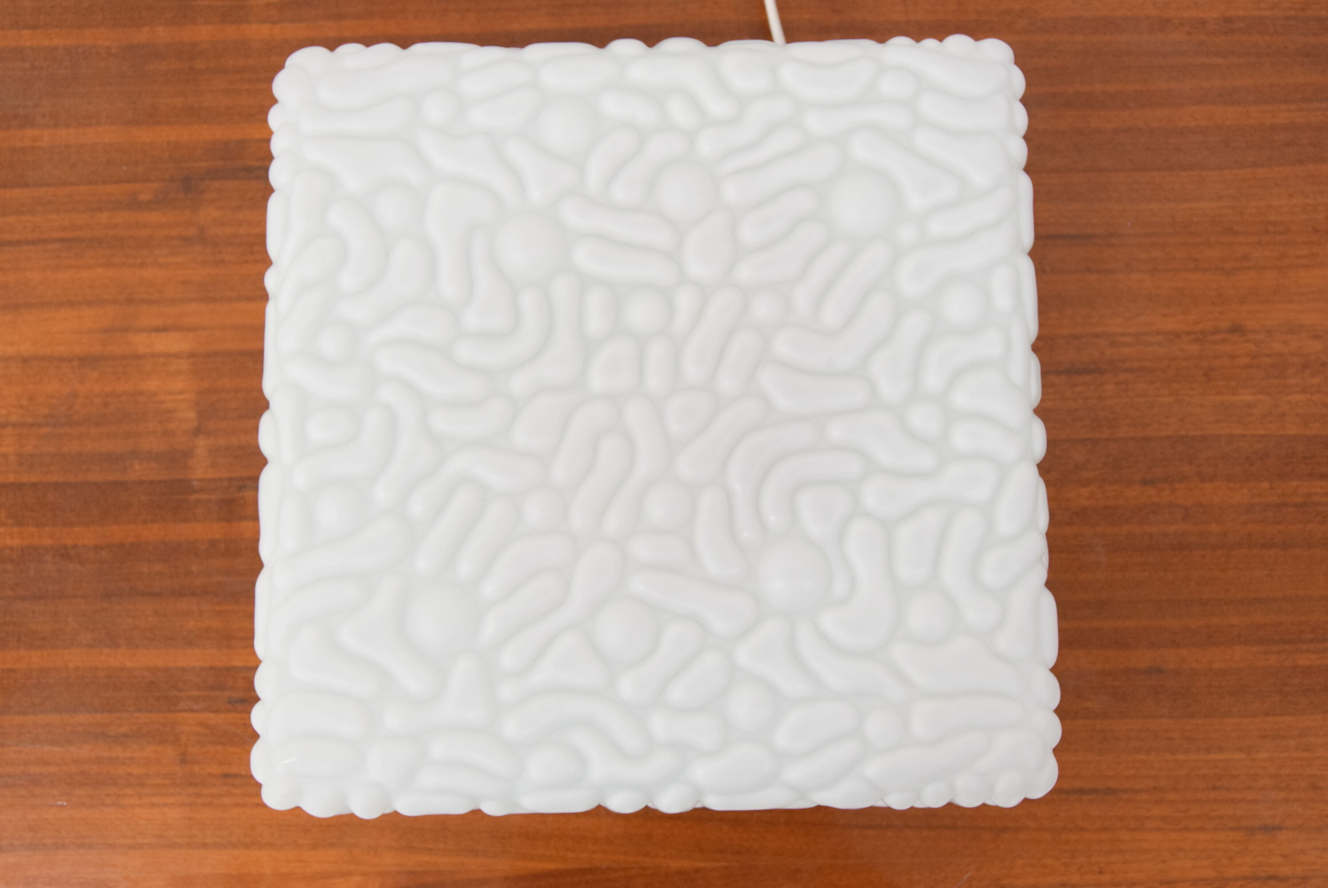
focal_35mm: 45
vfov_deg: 29.9
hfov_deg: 43.6
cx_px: 664
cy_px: 444
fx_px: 1661
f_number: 6.3
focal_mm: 30
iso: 1600
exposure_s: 1/160
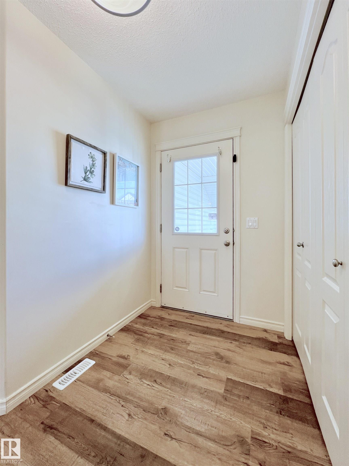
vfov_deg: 106.2
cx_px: 174
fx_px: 175
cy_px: 233
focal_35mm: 13
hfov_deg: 89.9
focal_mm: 1.57
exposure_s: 1/120
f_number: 1.8
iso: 64
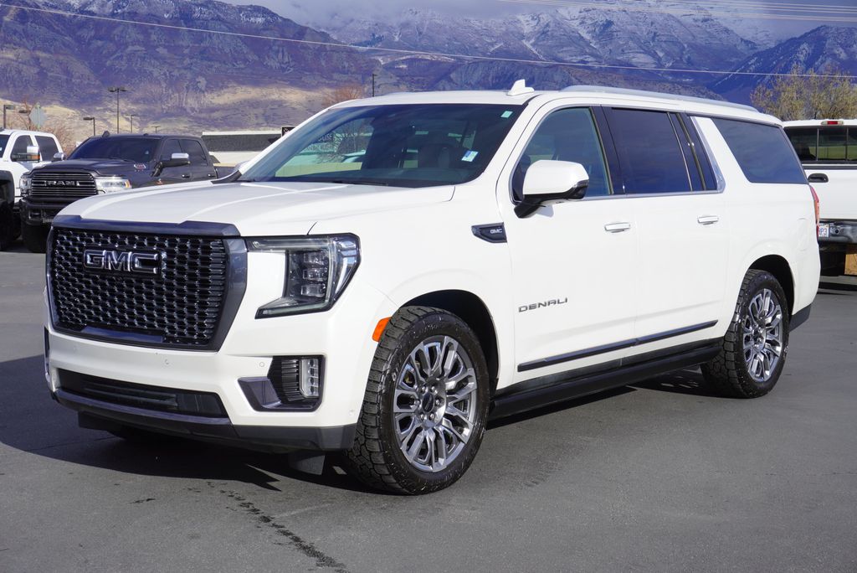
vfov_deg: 24.4
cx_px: 428
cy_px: 286
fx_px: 1322
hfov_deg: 35.9
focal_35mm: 56
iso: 100
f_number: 11
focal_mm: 37
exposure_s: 1/200
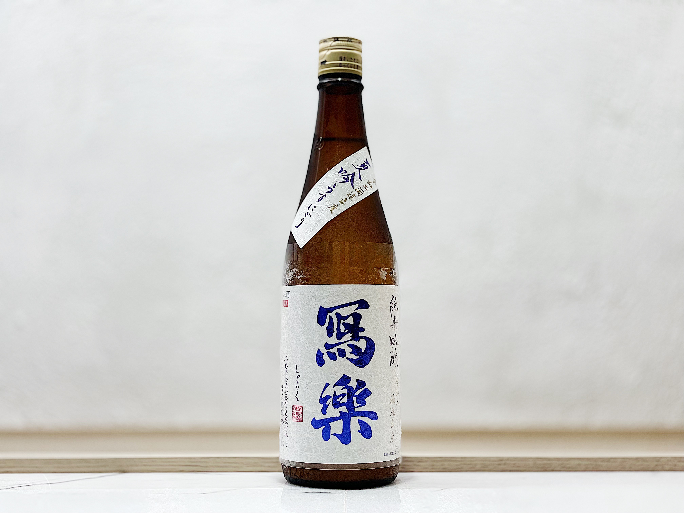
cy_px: 256
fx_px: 1028
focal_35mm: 52
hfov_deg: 36.8
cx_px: 342
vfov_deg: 28.0
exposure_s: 1/100
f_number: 2
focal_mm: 6
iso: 50
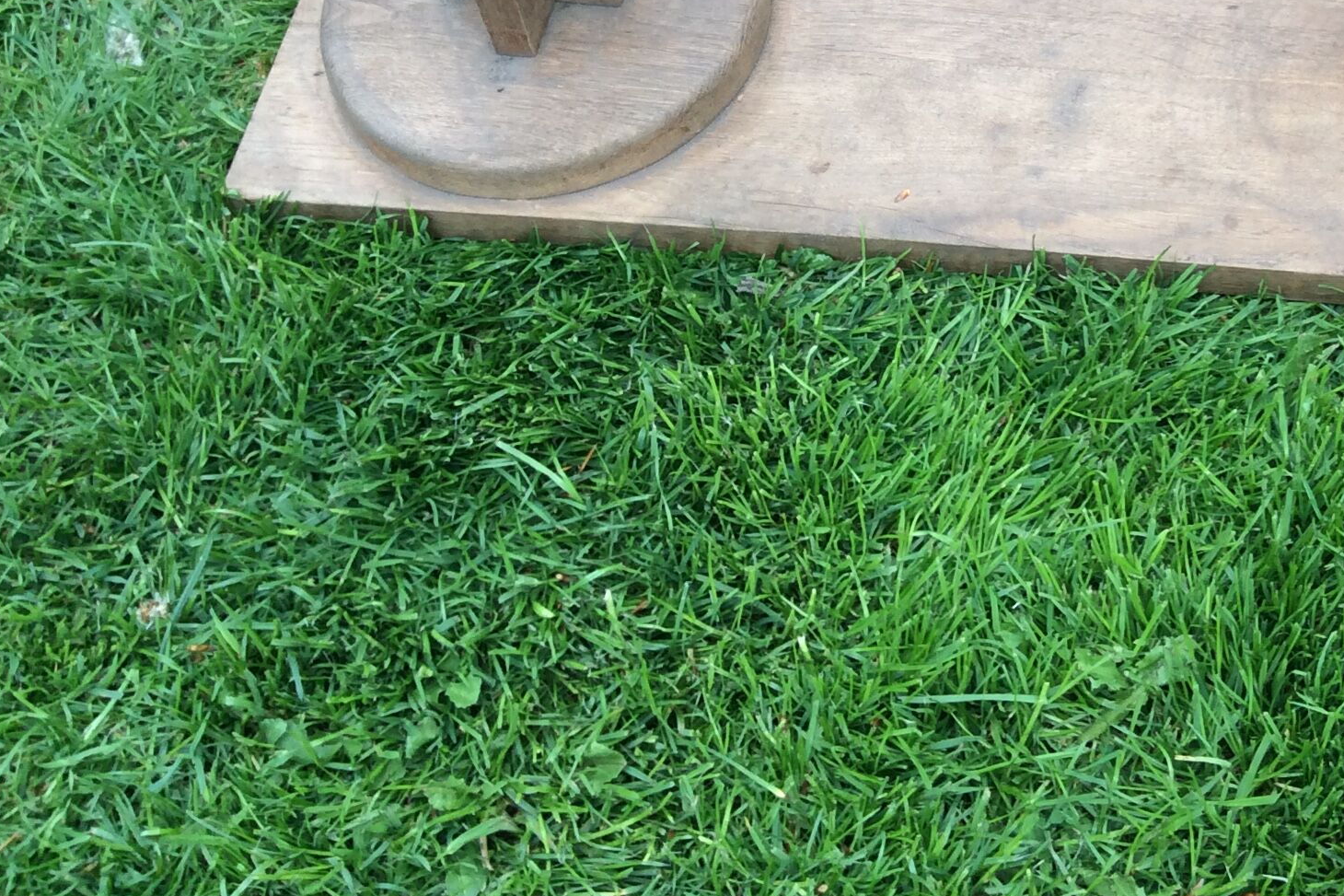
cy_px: 41
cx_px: 966
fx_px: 2202
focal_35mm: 59
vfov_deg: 22.3
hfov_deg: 33.4
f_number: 2.4
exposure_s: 1/147
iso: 32
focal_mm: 3.3
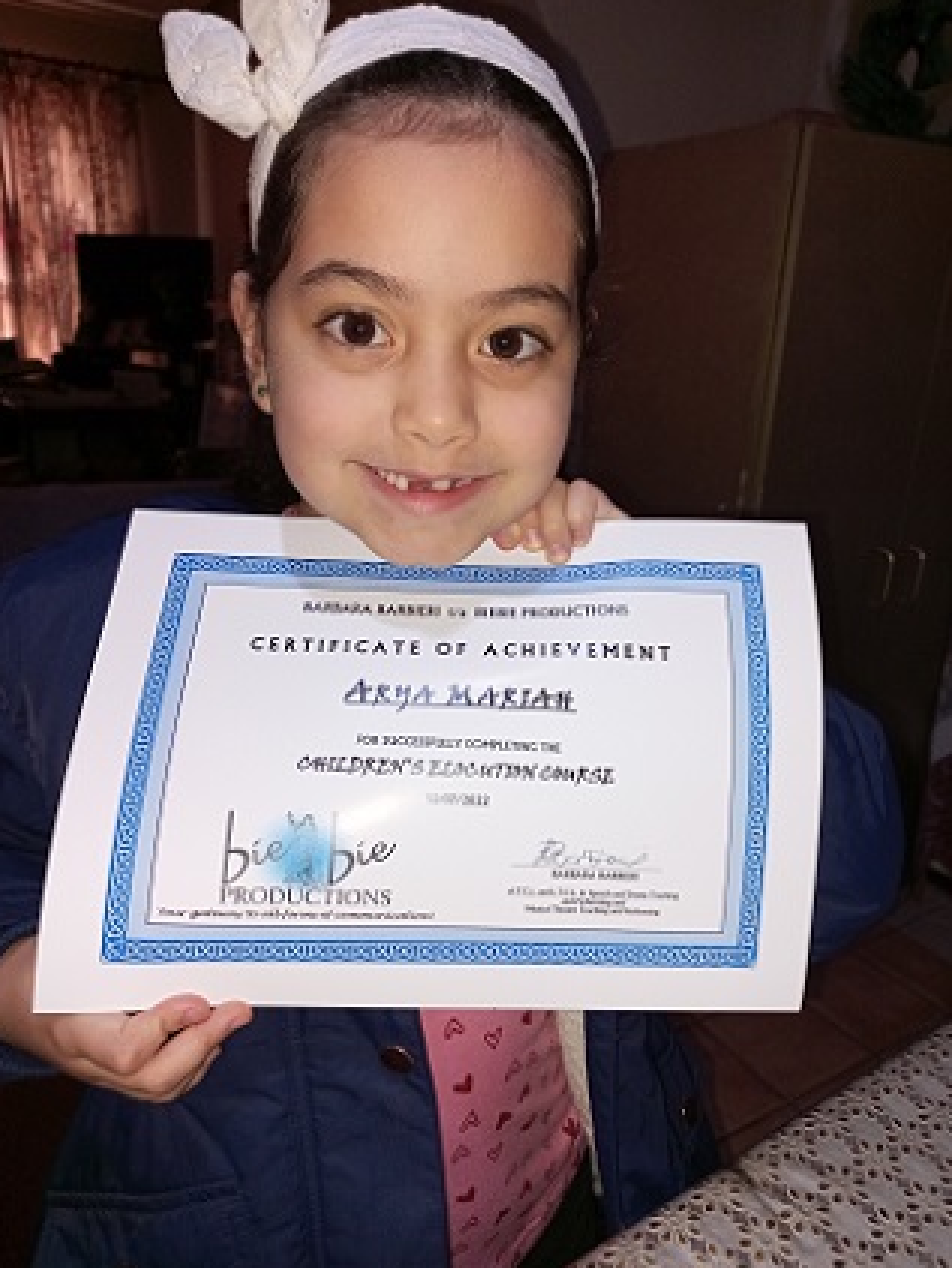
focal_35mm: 26
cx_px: 490
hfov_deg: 53.1
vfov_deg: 67.3
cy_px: 648
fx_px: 952
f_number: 1.8
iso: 100
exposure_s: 1/50
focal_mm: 4.6
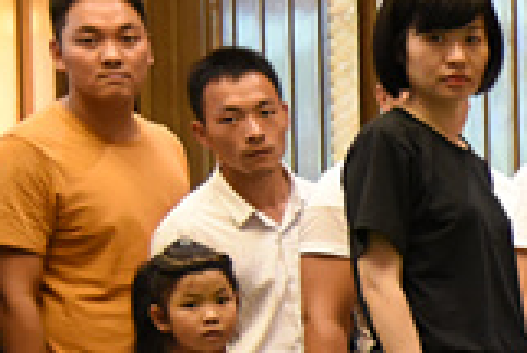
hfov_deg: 8.5
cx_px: 1057
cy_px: 500
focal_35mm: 228
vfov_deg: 6.0
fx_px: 3344
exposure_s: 1/100
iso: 3200
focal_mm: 46
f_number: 4
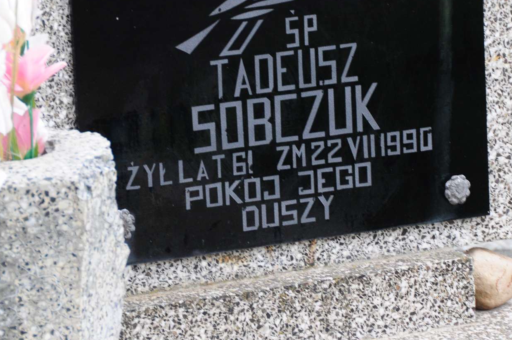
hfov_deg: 5.3
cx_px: 298
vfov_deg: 3.5
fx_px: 5527
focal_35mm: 389
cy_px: 90
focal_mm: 150
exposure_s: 1/100
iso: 640
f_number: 7.1
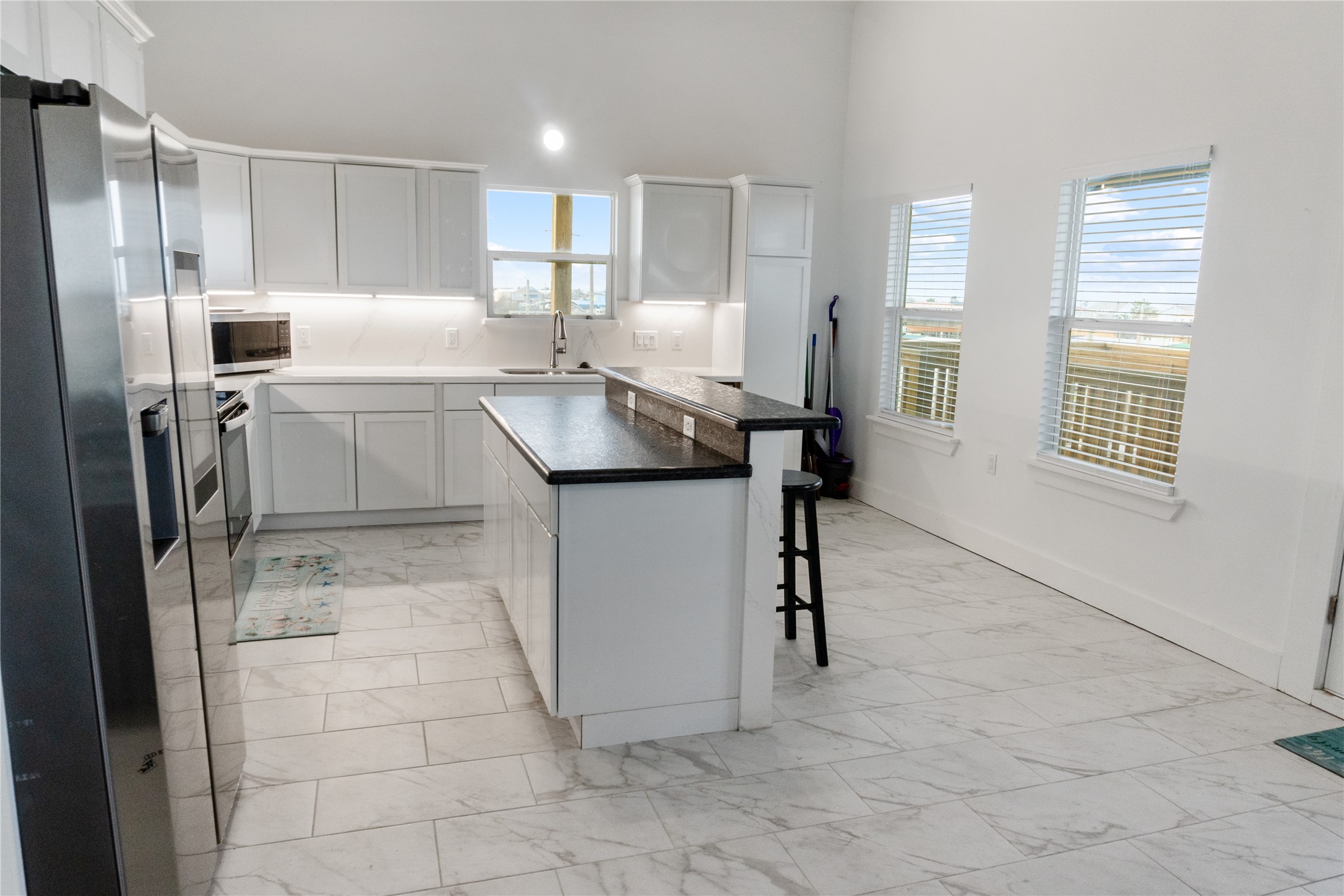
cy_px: 448
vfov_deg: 53.1
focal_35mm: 24
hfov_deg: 73.7
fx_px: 896
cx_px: 672
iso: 800
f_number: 11
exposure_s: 1/30
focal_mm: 16
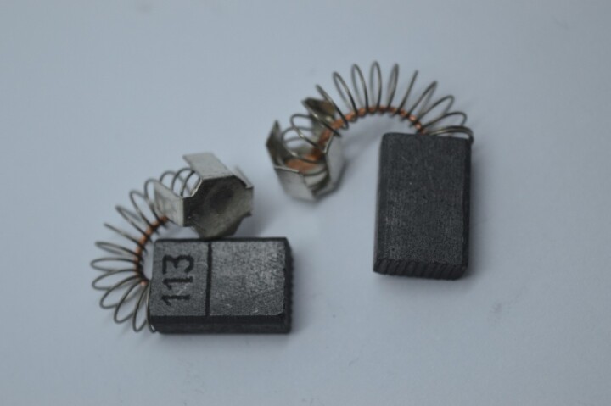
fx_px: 1399
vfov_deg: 16.5
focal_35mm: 82
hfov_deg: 24.6
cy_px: 203
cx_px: 306
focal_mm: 55
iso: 360
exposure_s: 1/125
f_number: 5.6
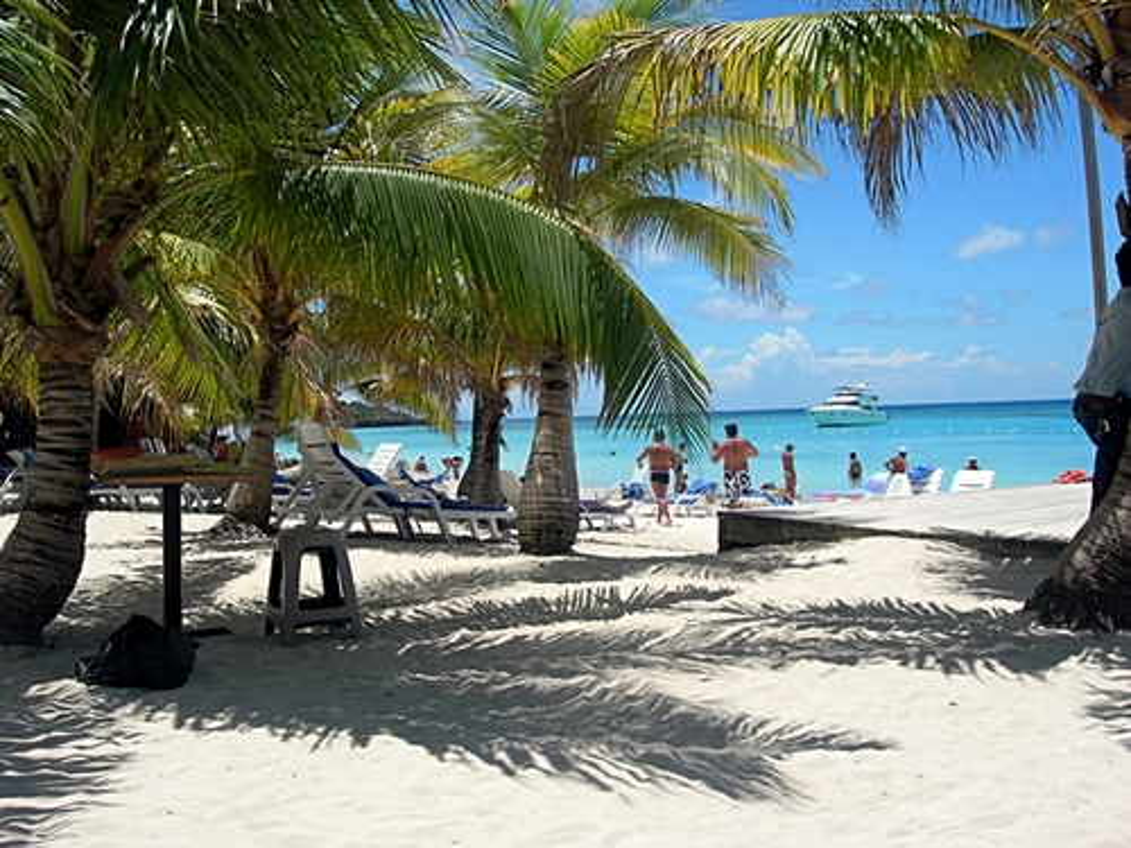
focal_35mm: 38
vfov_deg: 37.7
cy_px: 424
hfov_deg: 49.0
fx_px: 1242
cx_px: 566
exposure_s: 1/622
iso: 50
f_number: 4.8
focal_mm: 7.8
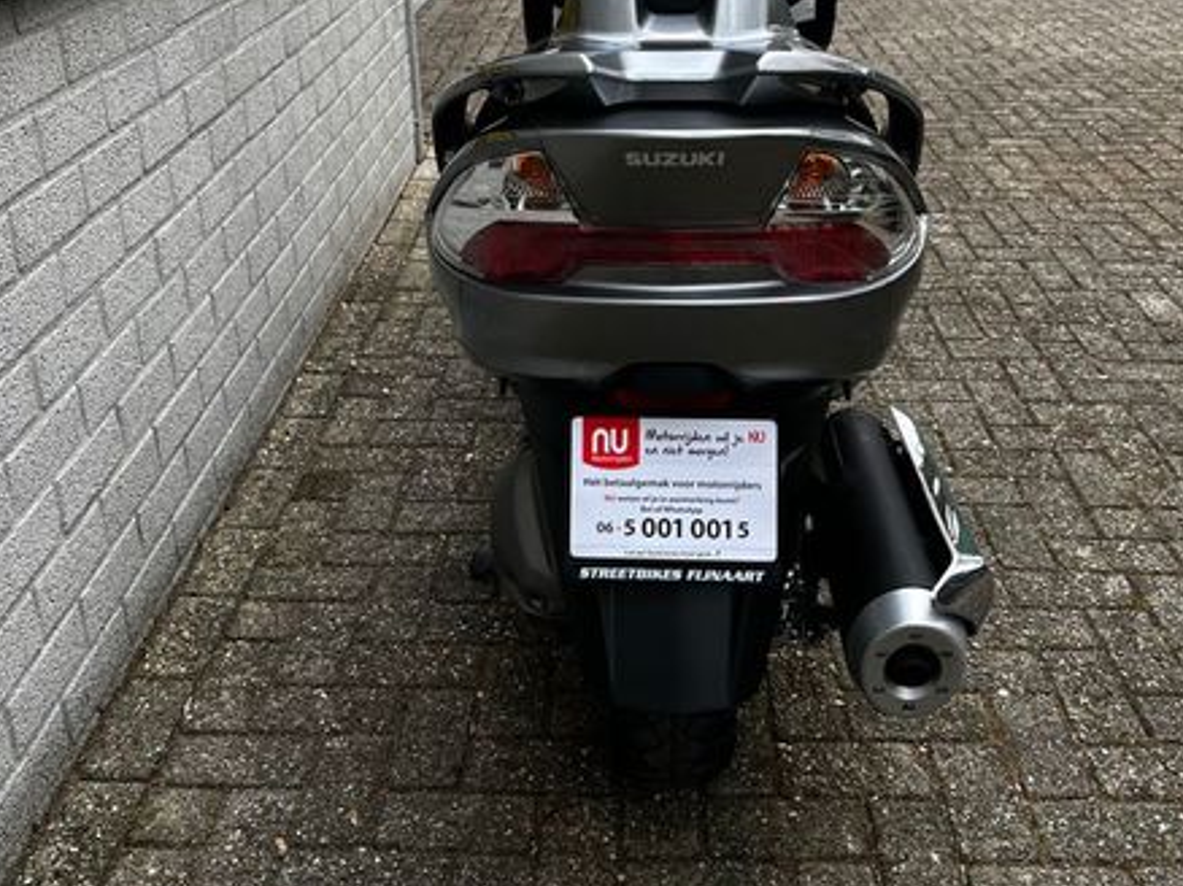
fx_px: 1298
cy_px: 270
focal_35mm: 38
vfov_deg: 37.1
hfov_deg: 49.0
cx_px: 605
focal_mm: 5.1
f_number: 1.6
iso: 40
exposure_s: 1/122
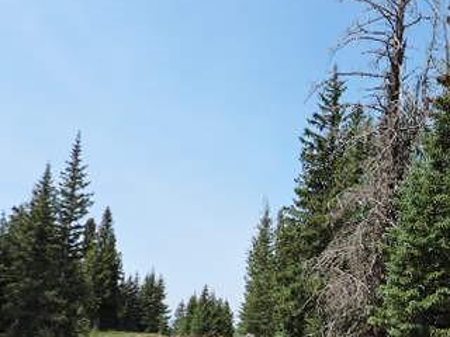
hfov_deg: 36.5
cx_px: 428
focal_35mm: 48
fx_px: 624
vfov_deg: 29.8
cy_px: 250
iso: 100
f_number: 3
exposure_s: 1/1000
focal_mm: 4.3
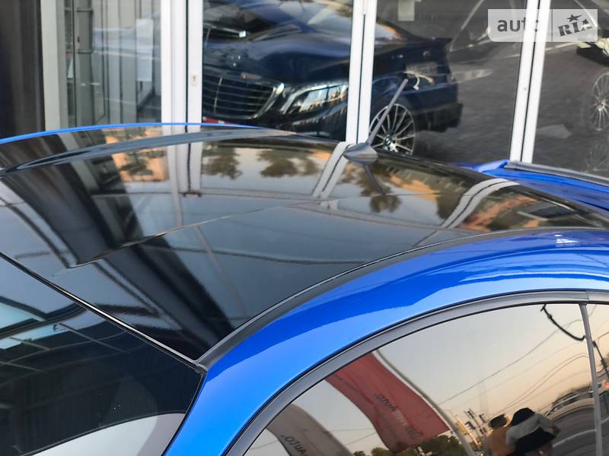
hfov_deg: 36.8
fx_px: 915
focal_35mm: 52
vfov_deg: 28.0
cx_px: 304
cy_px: 228
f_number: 2.4
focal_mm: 6
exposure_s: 1/50
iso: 80
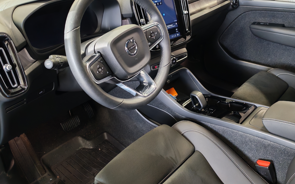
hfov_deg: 55.3
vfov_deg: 36.2
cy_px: 75
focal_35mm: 35
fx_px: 281
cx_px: 148
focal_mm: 6.12
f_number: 1.9
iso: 1462
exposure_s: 1/50
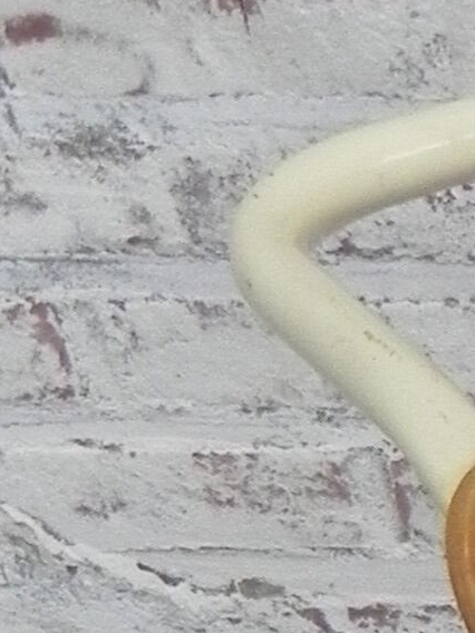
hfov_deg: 7.6
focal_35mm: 167
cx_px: 1523
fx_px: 3055
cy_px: 1493
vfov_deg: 10.3
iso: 273
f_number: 2.8
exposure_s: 1/30
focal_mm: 4.6
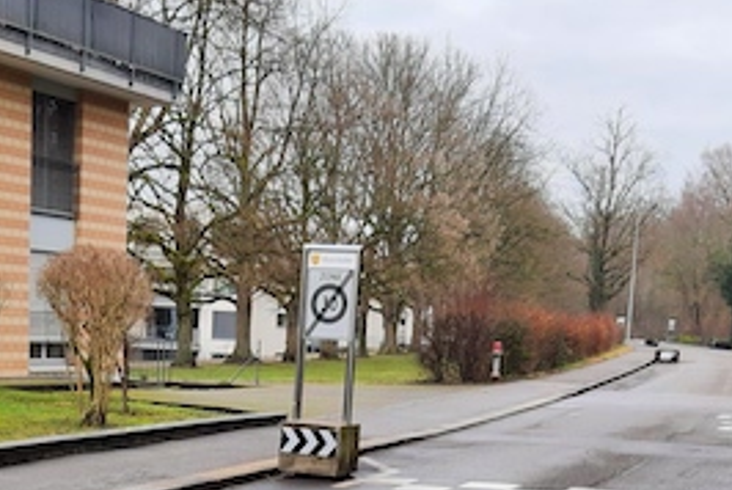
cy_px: 534
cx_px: 259
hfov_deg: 30.7
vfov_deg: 20.1
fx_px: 1323
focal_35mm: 65
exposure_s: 1/243
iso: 40
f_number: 1.7
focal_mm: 3.92
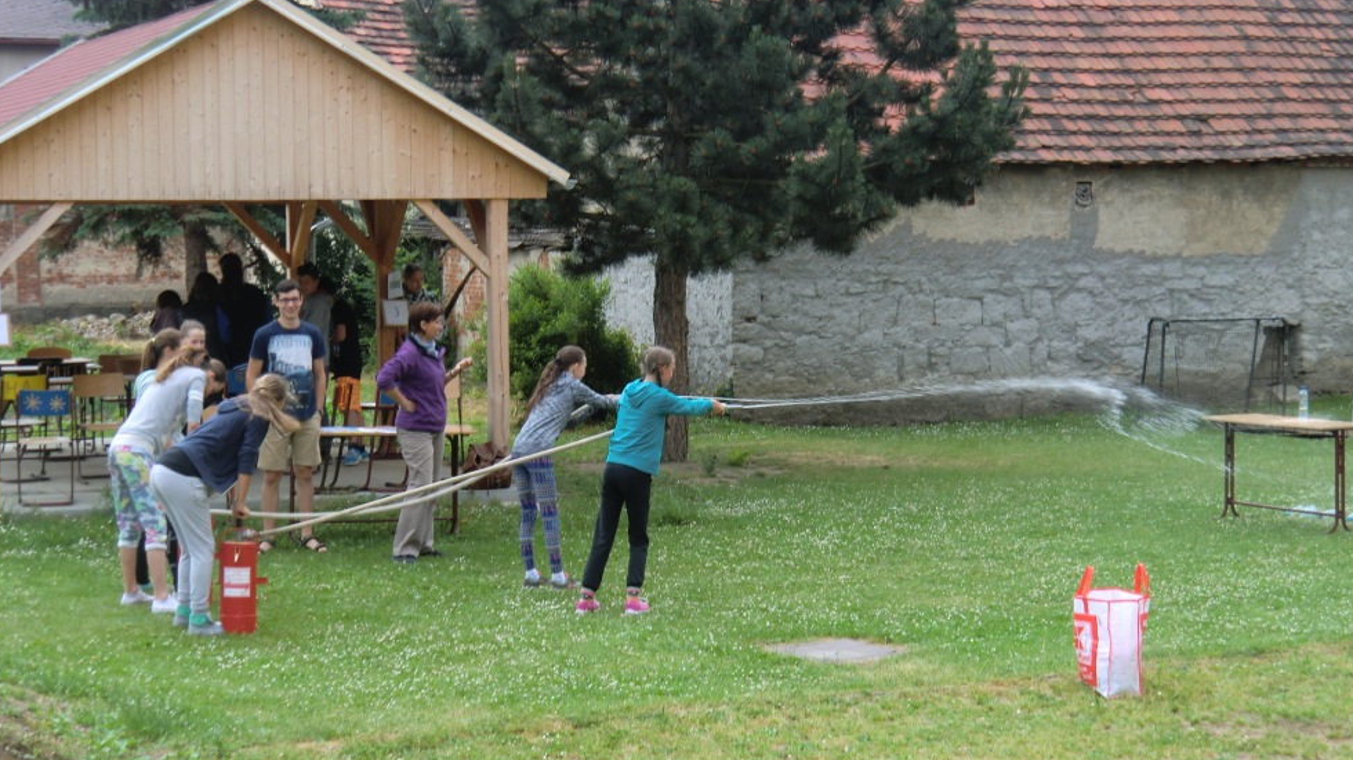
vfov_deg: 16.3
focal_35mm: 74
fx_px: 2655
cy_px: 377
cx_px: 697
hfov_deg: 28.6
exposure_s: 1/200
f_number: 4.4
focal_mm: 11.6
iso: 64
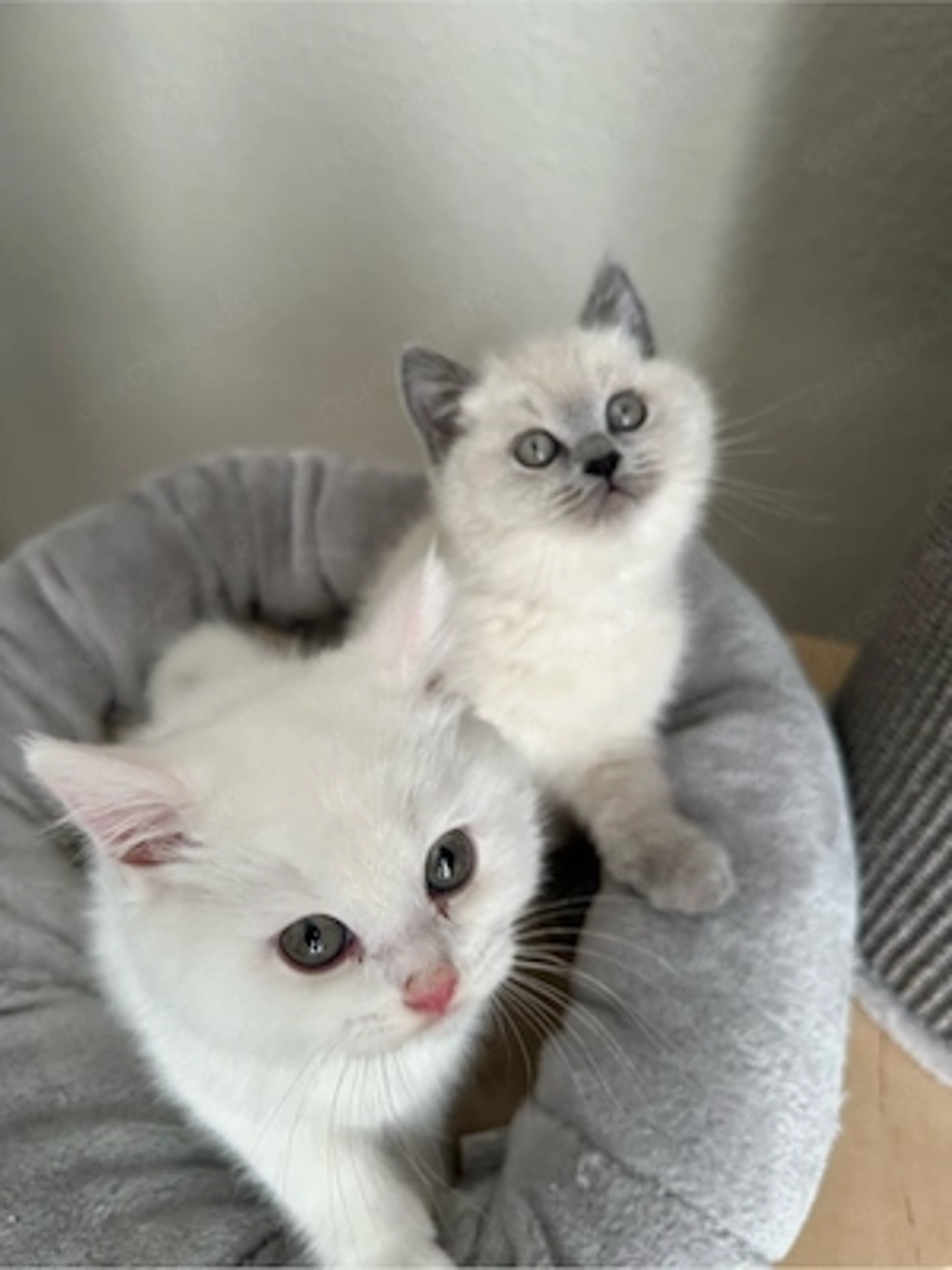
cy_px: 635
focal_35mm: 24
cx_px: 476
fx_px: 880
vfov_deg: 71.6
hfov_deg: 56.8
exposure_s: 1/121
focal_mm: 6.86
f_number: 1.78
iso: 125
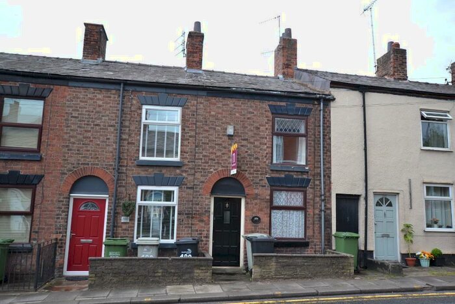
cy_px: 152
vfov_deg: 43.6
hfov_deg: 61.9
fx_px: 379
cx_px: 228
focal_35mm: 30
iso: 100
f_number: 5.6
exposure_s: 1/125
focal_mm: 20
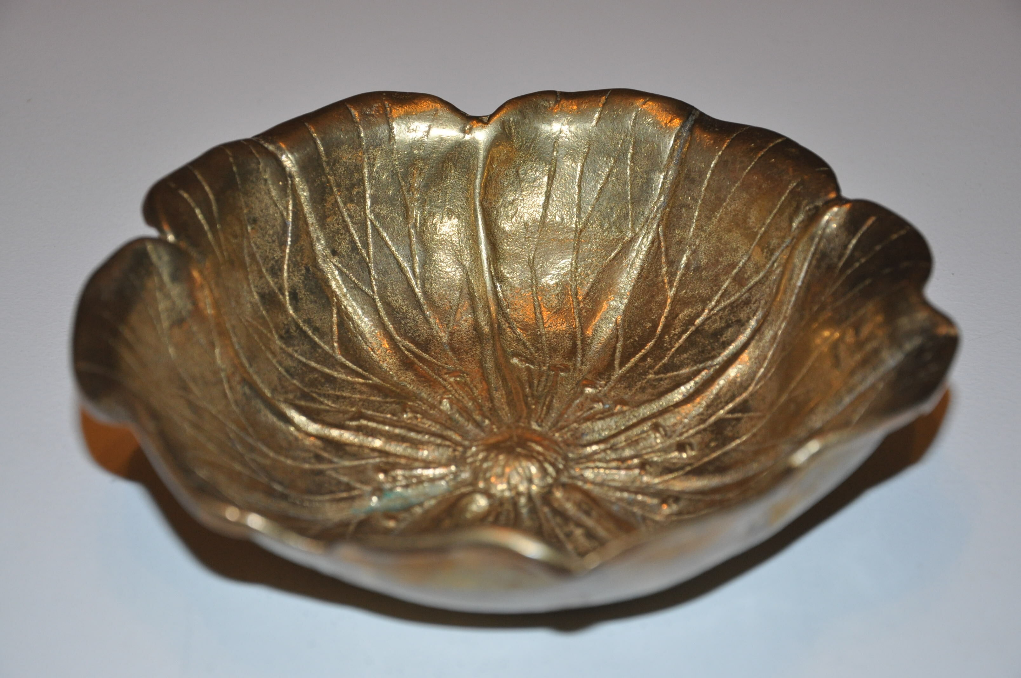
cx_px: 510
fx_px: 2209
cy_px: 339
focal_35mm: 78
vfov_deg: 17.4
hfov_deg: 26.0
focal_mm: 52
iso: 800
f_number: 5
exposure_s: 1/60
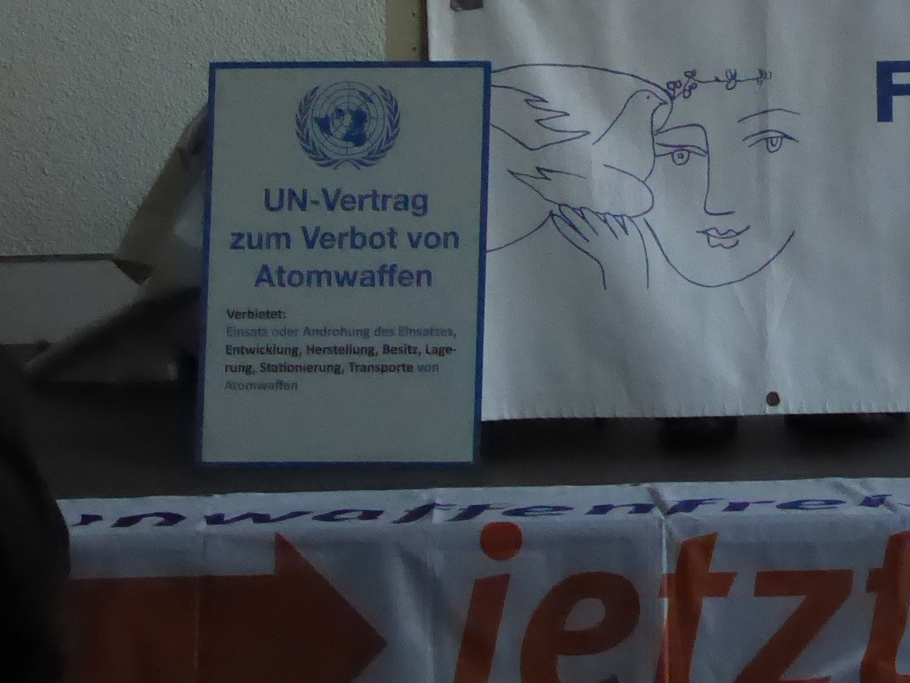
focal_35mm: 259
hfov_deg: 7.6
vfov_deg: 5.7
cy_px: 76
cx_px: 834
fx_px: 6809
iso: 1600
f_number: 5.1
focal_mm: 19
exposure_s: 1/80
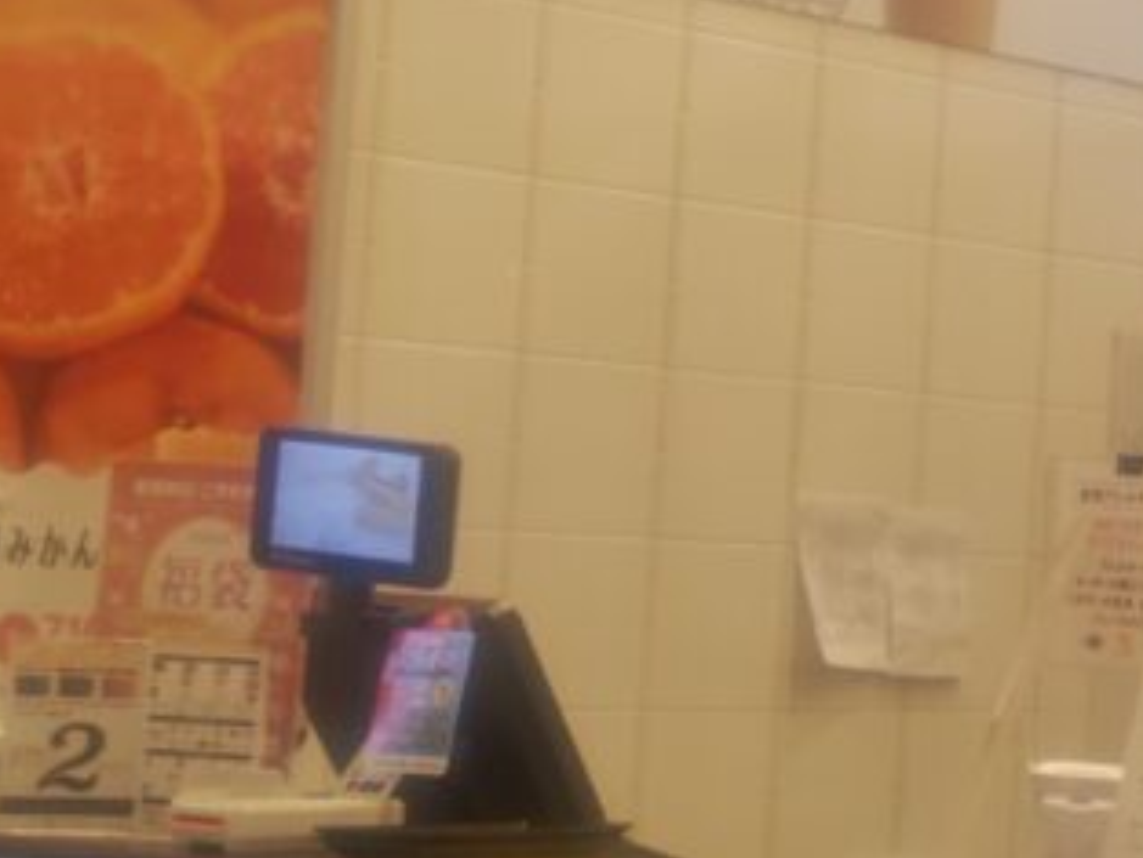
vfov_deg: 15.7
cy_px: 336
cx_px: 1662
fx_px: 3105
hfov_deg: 18.7
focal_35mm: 94
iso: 157
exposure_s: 1/100
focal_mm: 5.56
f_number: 1.9
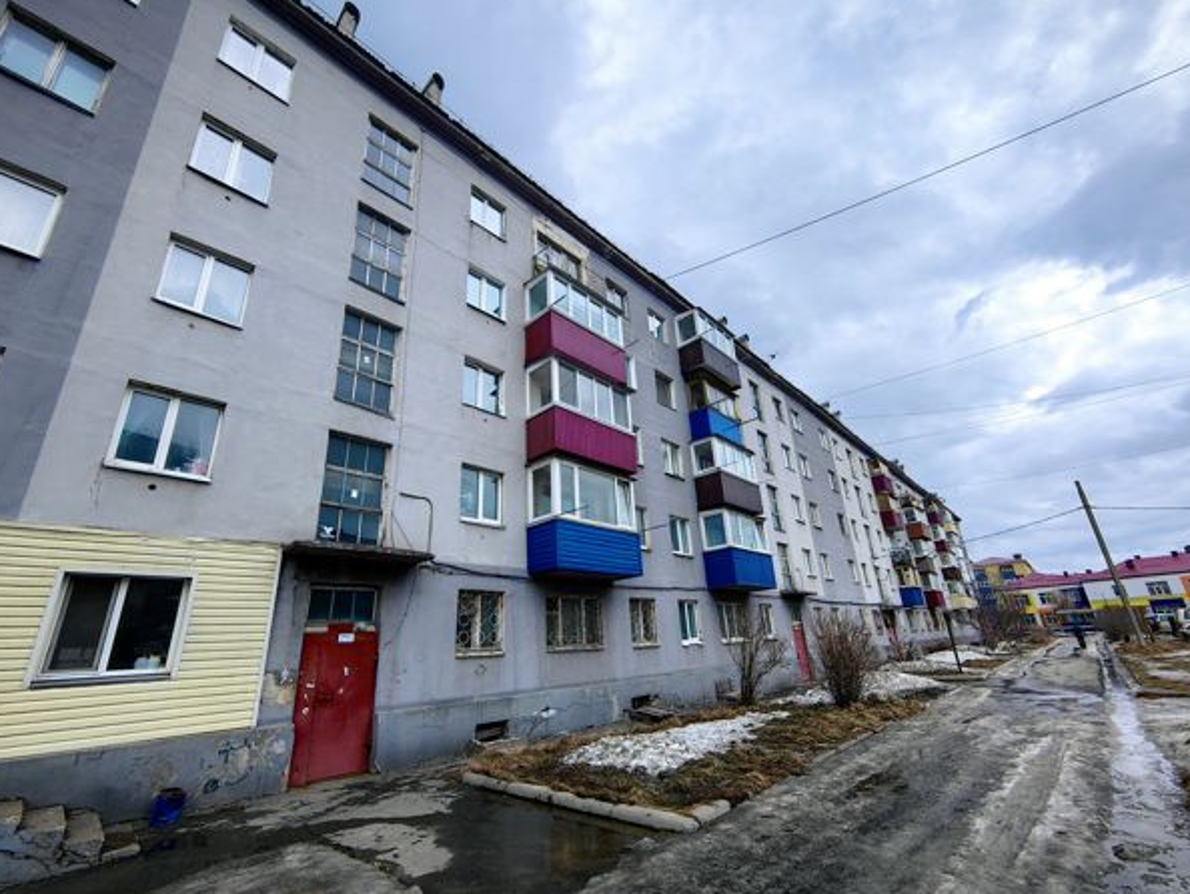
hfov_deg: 102.0
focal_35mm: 14
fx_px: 481
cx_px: 599
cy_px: 467
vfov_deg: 85.7
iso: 50
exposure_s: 1/393
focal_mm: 1.95
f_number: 2.2
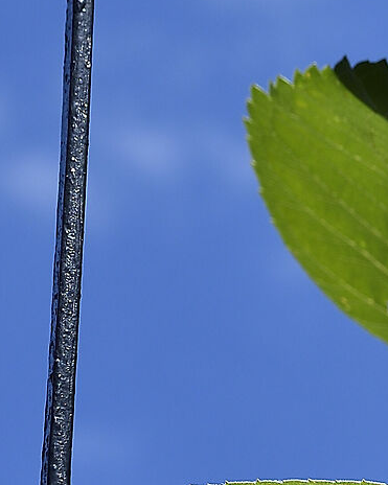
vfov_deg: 5.3
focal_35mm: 364
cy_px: 402
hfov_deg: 4.2
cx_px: 911
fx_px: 5227
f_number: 8
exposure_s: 1/320
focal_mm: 50
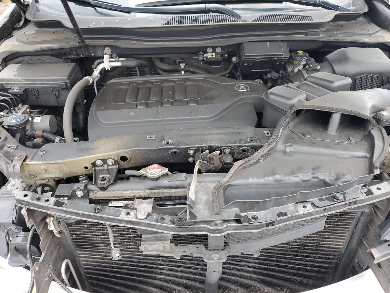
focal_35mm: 26
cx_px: 195
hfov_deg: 67.3
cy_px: 146
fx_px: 293
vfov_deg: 53.1
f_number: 1.5
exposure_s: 1/120
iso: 56
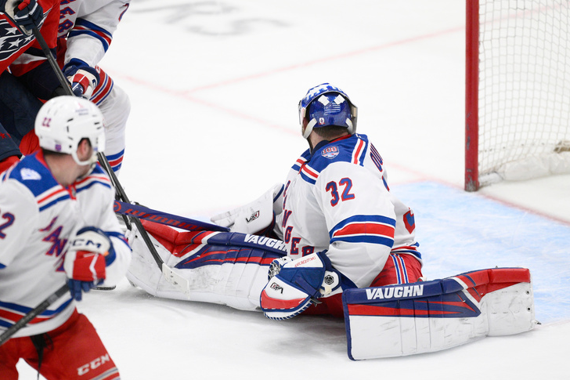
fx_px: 8912
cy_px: 161
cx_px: 290
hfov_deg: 3.7
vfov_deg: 2.4
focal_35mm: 563
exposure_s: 1/3200
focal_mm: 400
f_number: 2.8
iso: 4000
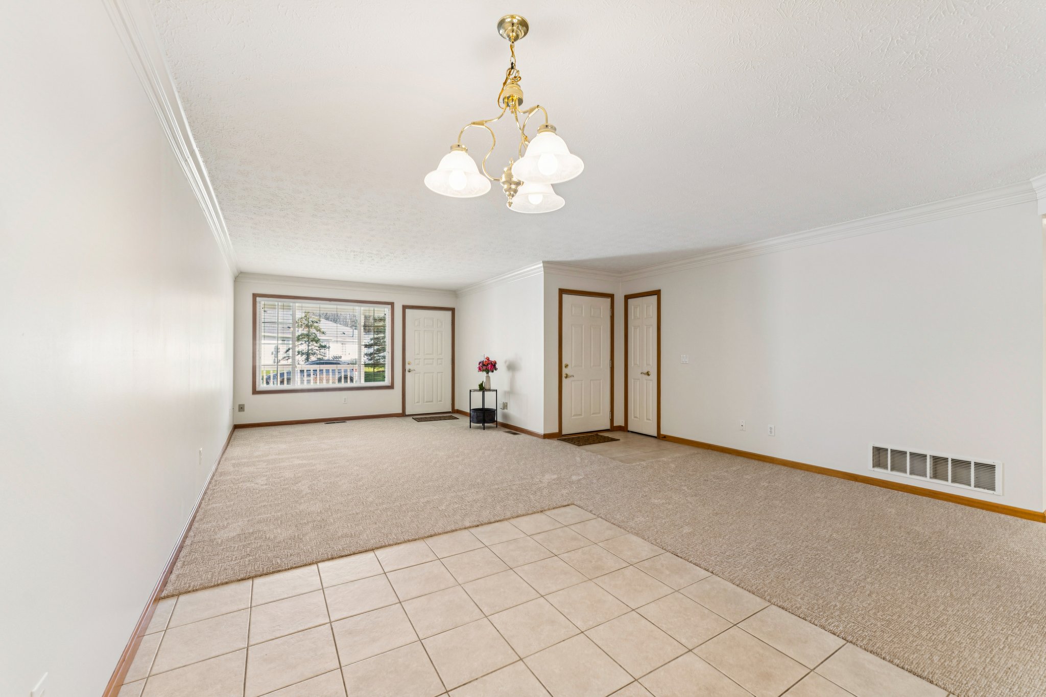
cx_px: 523
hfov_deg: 104.3
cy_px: 348
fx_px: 407
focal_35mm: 14
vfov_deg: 81.2
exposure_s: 1/25
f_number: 5.6
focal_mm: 14
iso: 200
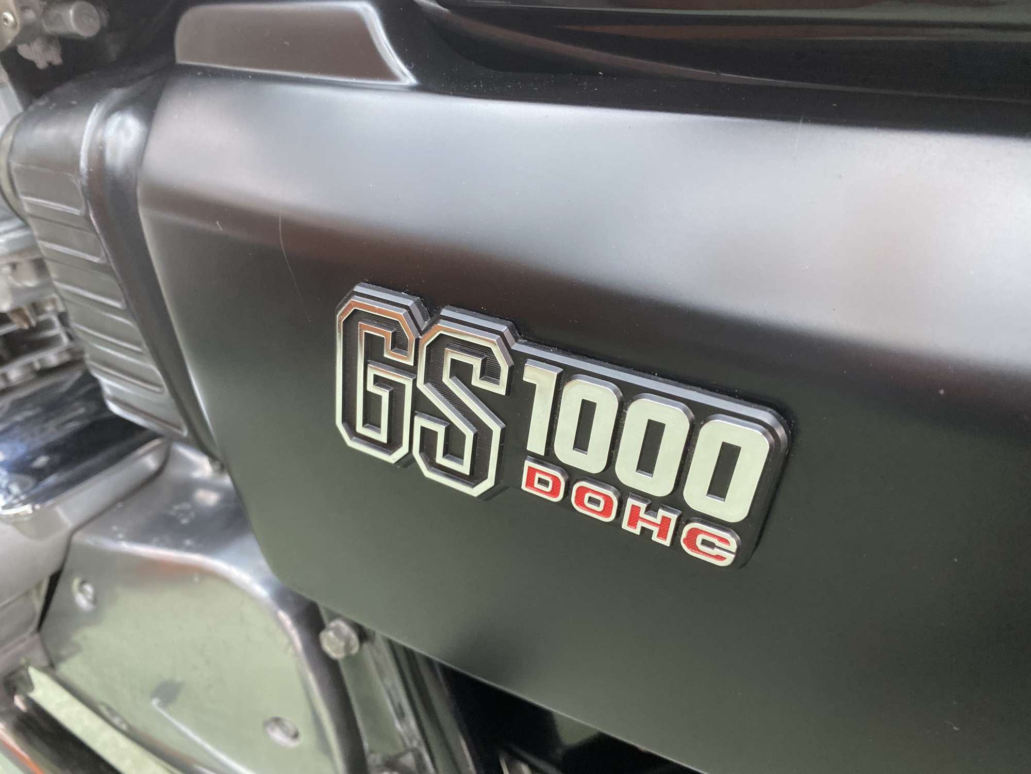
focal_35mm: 26
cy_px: 387
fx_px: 774
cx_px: 516
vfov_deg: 53.1
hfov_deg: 67.3
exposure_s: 1/60
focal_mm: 4.25
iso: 320
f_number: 1.8
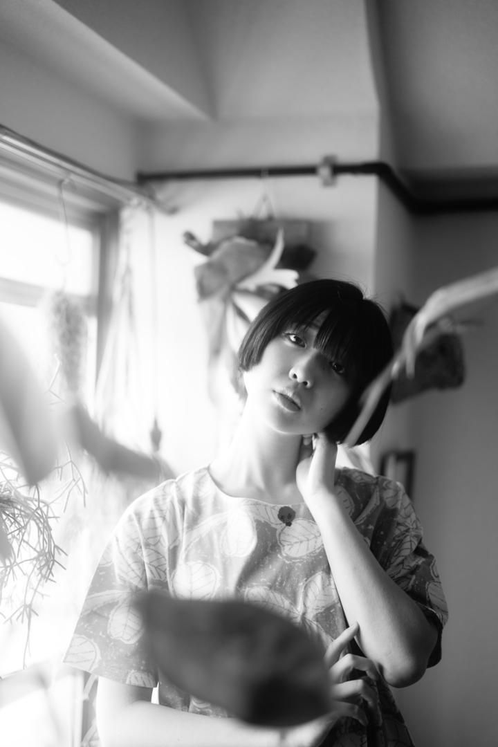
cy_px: 374
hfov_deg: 27.0
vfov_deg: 39.6
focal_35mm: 50
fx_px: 1037
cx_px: 249
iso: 200
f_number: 1.4
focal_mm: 50
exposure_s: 1/125
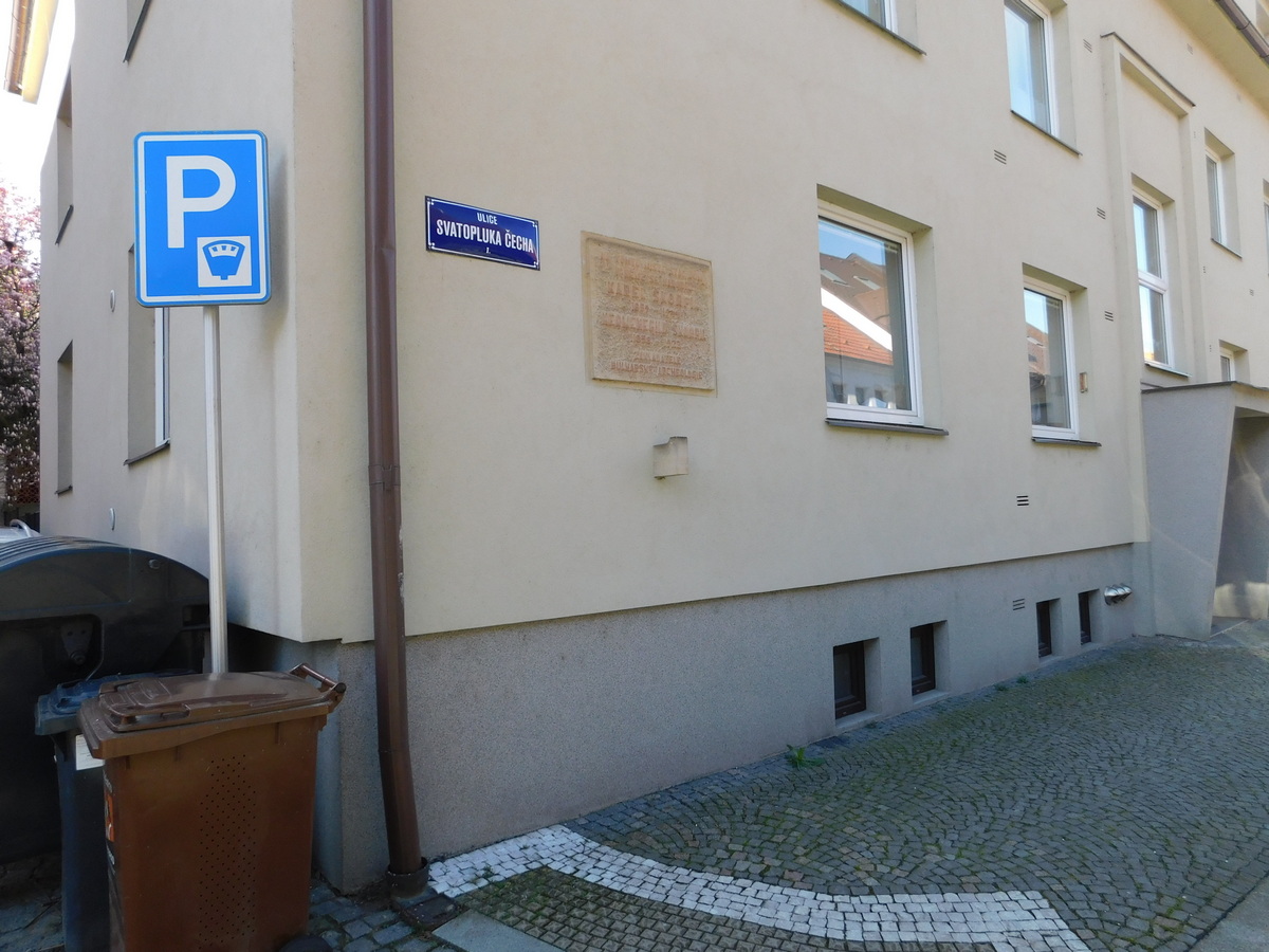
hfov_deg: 73.9
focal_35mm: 23
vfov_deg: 58.9
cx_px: 634
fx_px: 843
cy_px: 476
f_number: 3
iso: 125
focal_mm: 4
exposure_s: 1/250
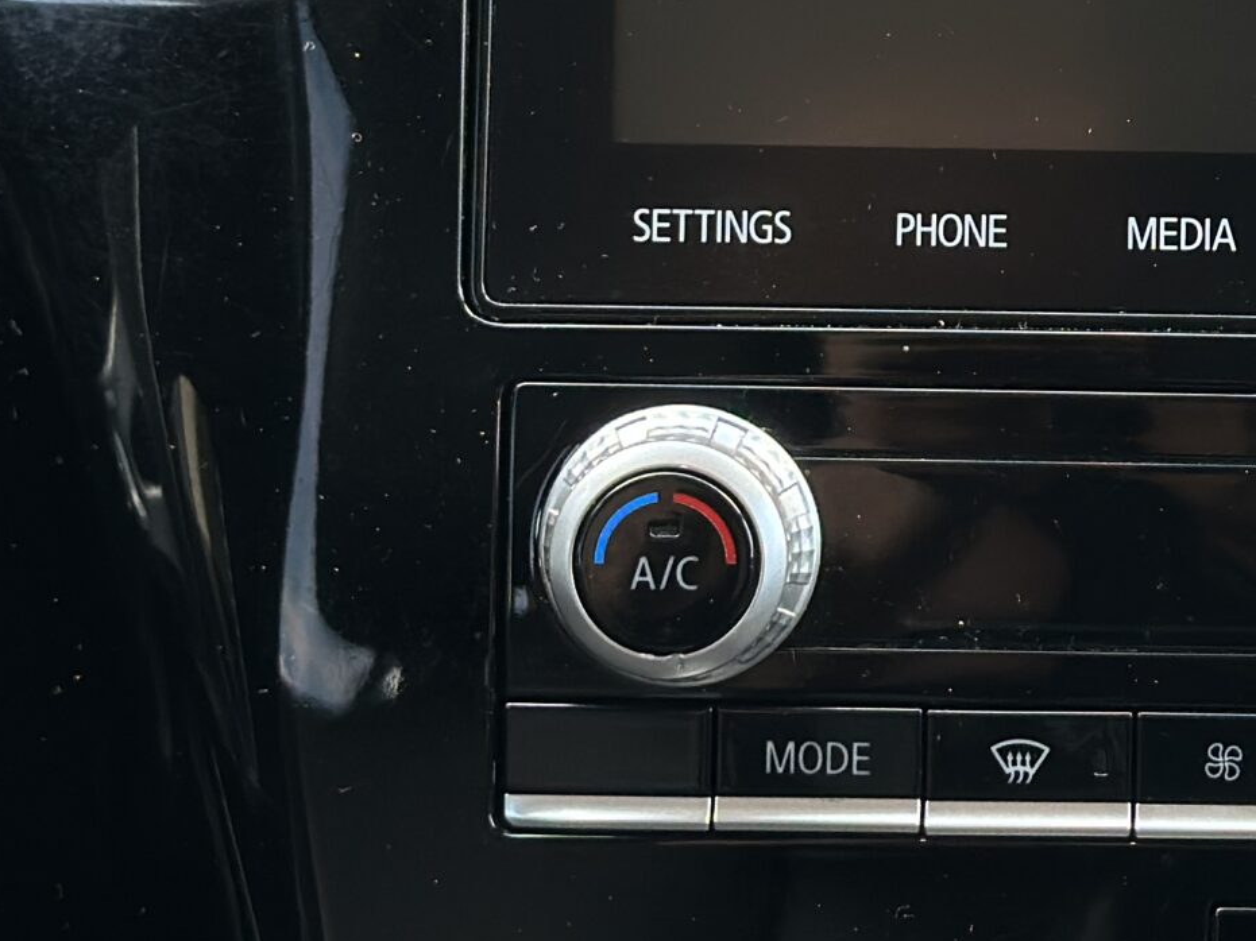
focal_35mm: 132
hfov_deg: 14.7
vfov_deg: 11.1
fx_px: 4789
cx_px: 1256
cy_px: -89
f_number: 1.78
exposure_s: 1/136
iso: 125
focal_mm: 6.86
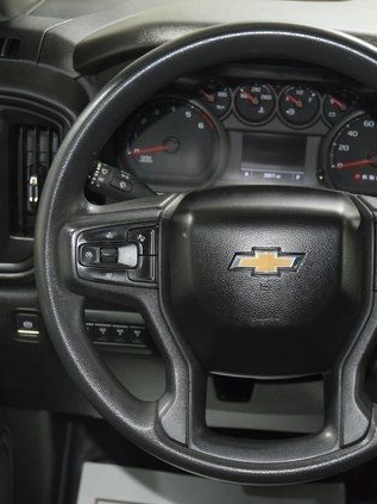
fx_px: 984
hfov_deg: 21.6
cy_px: 253
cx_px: 269
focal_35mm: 68
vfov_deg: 28.7
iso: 2200
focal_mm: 31
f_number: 4
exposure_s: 1/30
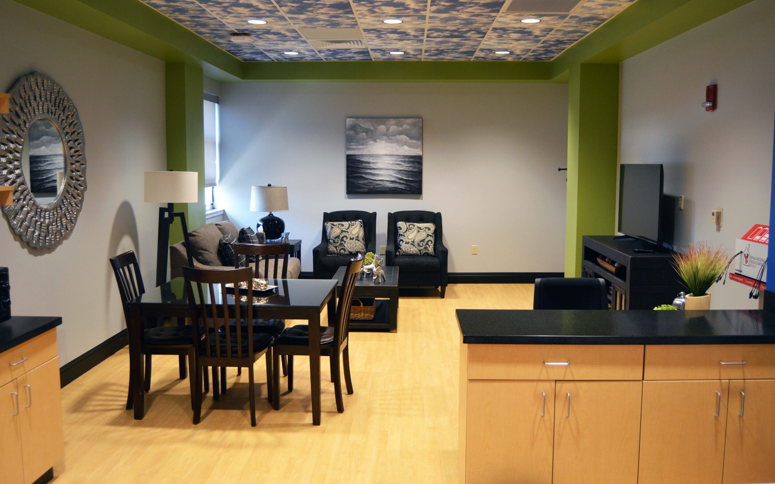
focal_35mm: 31
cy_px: 230
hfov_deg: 61.2
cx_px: 391
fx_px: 655
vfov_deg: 40.6
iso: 500
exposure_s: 1/60
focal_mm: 20
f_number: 3.5
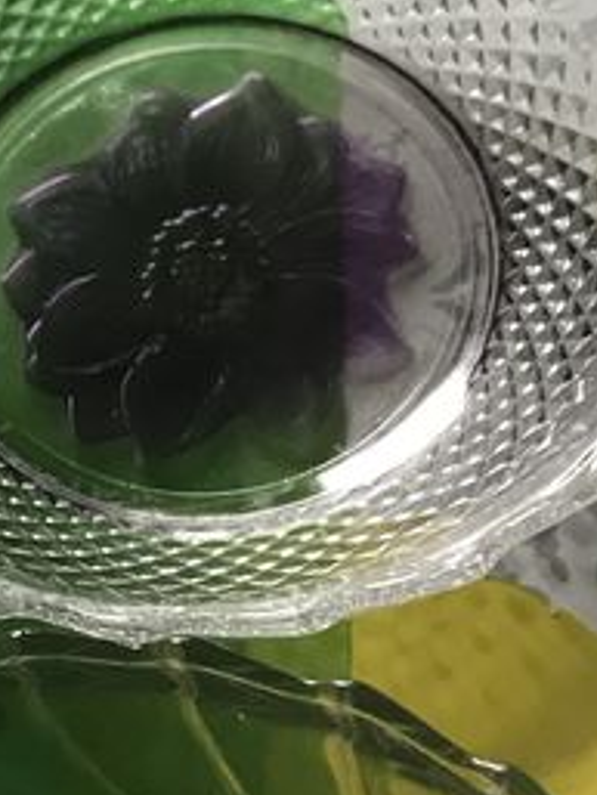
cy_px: 445
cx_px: -294
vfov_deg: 18.0
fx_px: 2504
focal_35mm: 109
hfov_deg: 12.9
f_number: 1.8
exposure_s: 1/17
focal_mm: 3.99
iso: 40
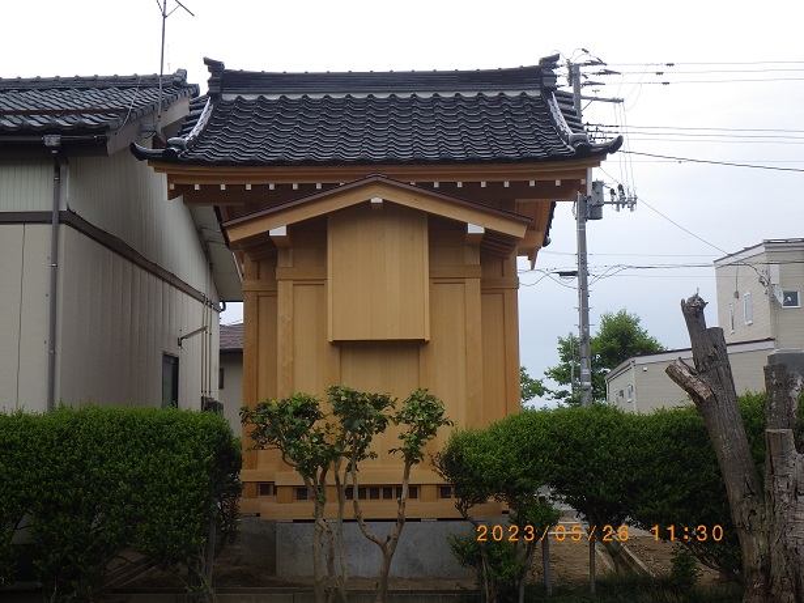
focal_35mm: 42
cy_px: 302
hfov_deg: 44.8
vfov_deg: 34.3
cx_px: 402
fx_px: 975
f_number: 5
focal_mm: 7.5
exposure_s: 1/320
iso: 125
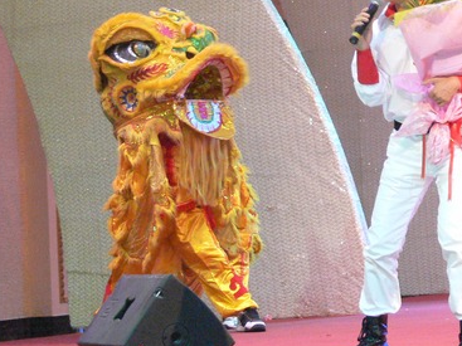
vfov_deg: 8.7
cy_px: 33
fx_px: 2268
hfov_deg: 11.5
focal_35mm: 170
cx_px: 451
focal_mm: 16.5
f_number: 3.2
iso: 400
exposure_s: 1/13
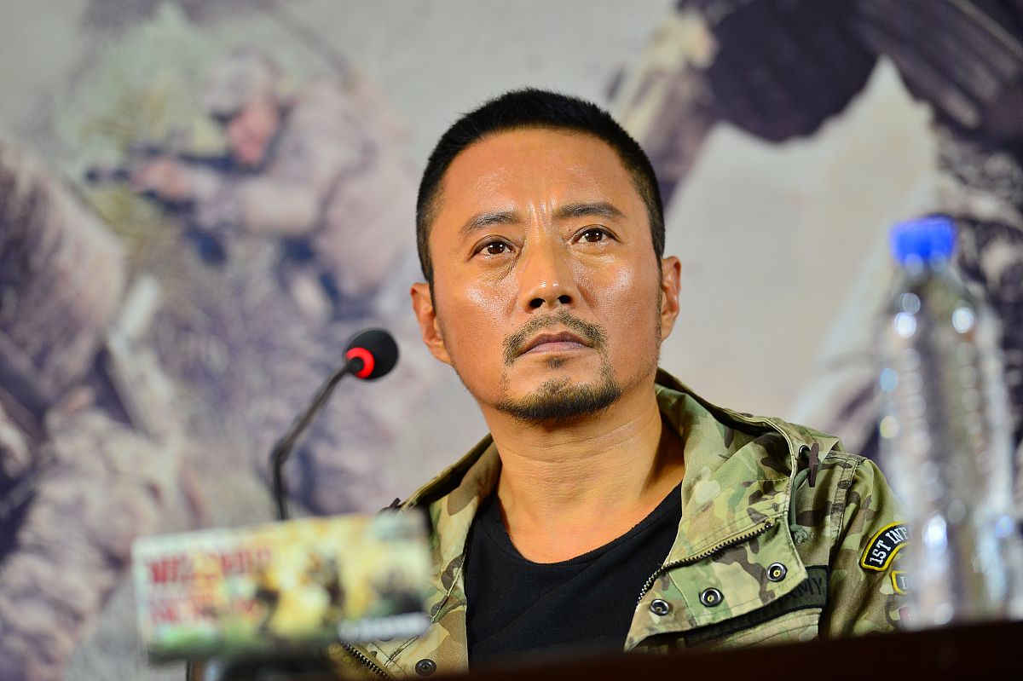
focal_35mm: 200
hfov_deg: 10.3
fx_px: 5681
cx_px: 512
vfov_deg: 6.9
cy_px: 340
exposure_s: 1/500
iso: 400
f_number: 4
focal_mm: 200
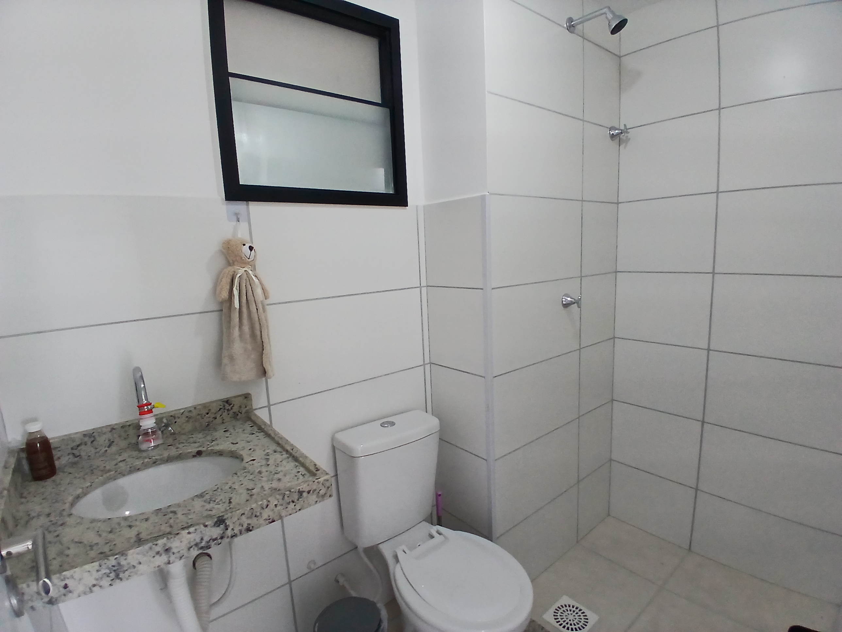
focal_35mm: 17
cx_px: 421
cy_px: 316
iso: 100
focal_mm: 1.4
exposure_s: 1/50
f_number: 2.2
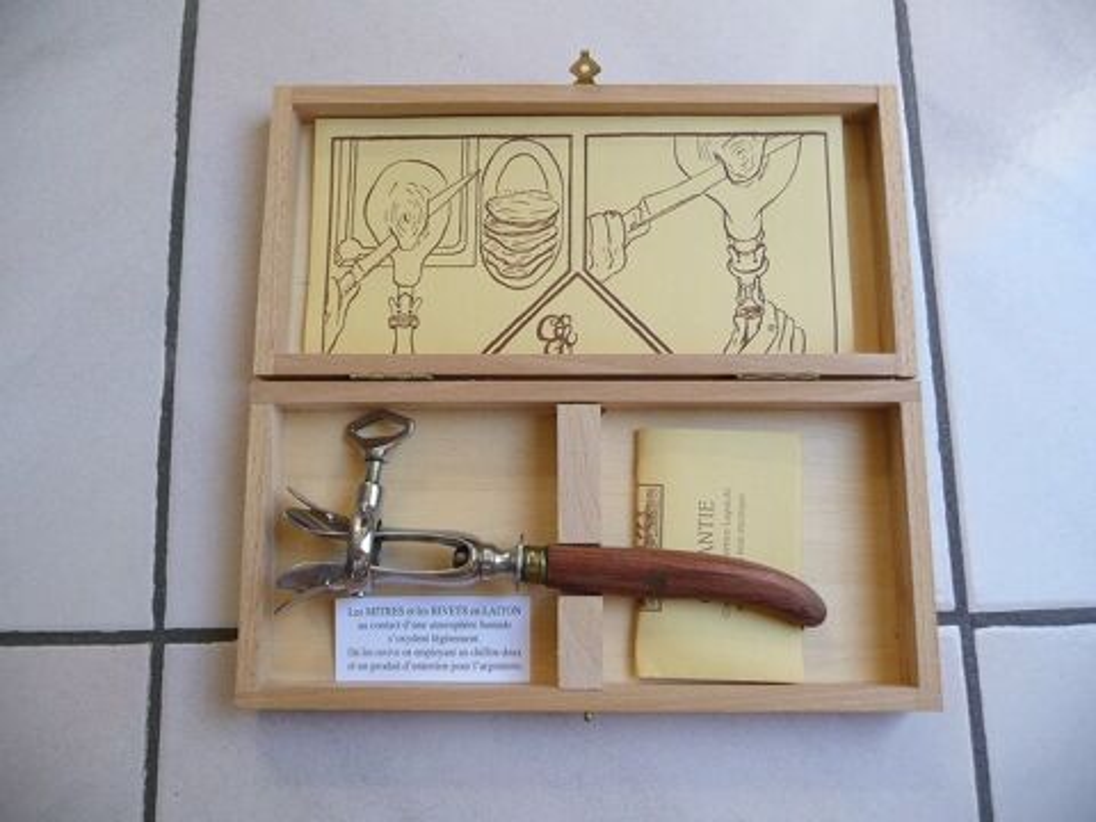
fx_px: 887
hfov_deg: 63.4
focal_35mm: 28
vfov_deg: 49.7
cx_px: 548
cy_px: 411
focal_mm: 4.7
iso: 125
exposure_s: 1/30
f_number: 3.3
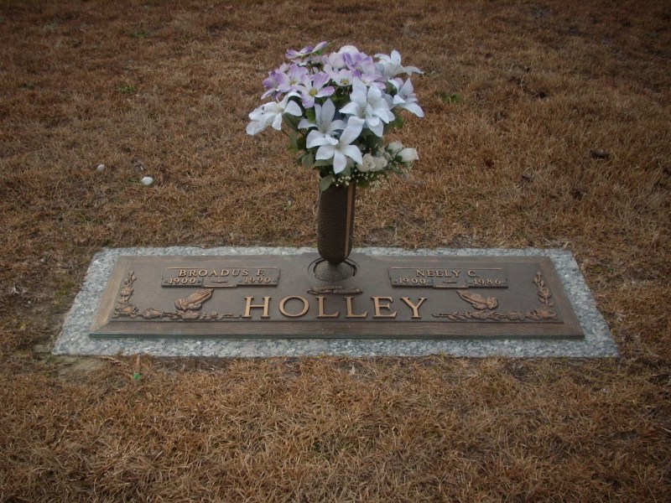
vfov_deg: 38.7
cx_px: 336
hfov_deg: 50.1
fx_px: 717
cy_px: 252
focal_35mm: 37
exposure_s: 1/250
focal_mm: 6.2
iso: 64
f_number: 2.8
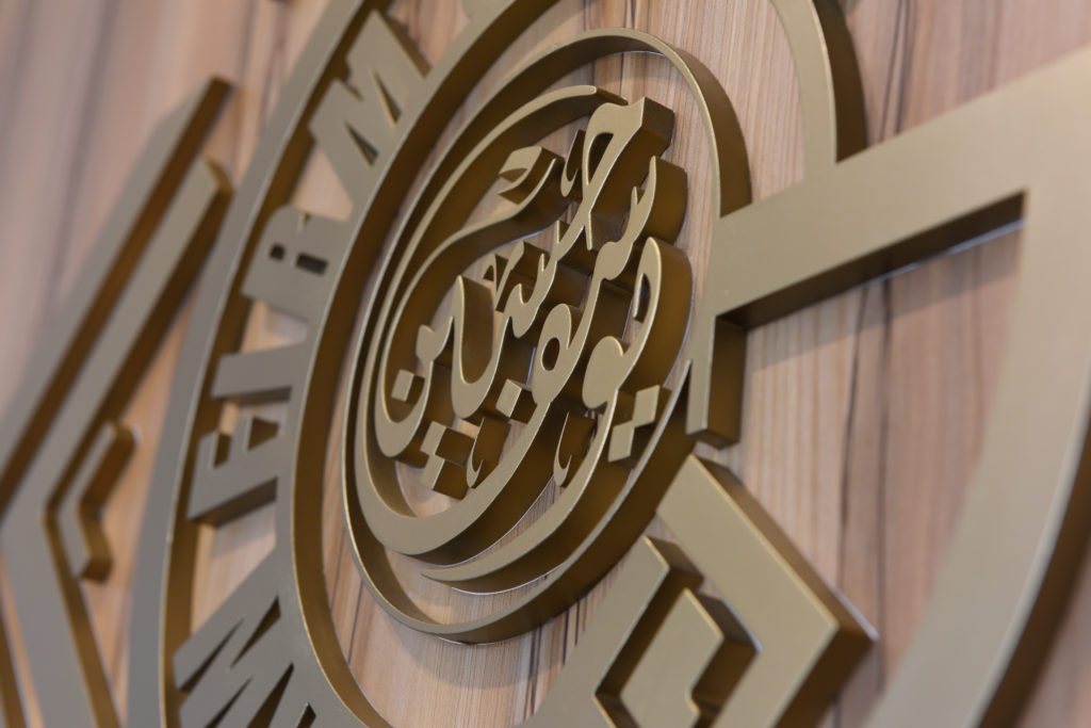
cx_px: 546
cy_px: 364
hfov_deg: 28.8
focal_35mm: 70
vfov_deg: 19.5
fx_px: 2122
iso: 500
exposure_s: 1/100
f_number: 5.6
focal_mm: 70
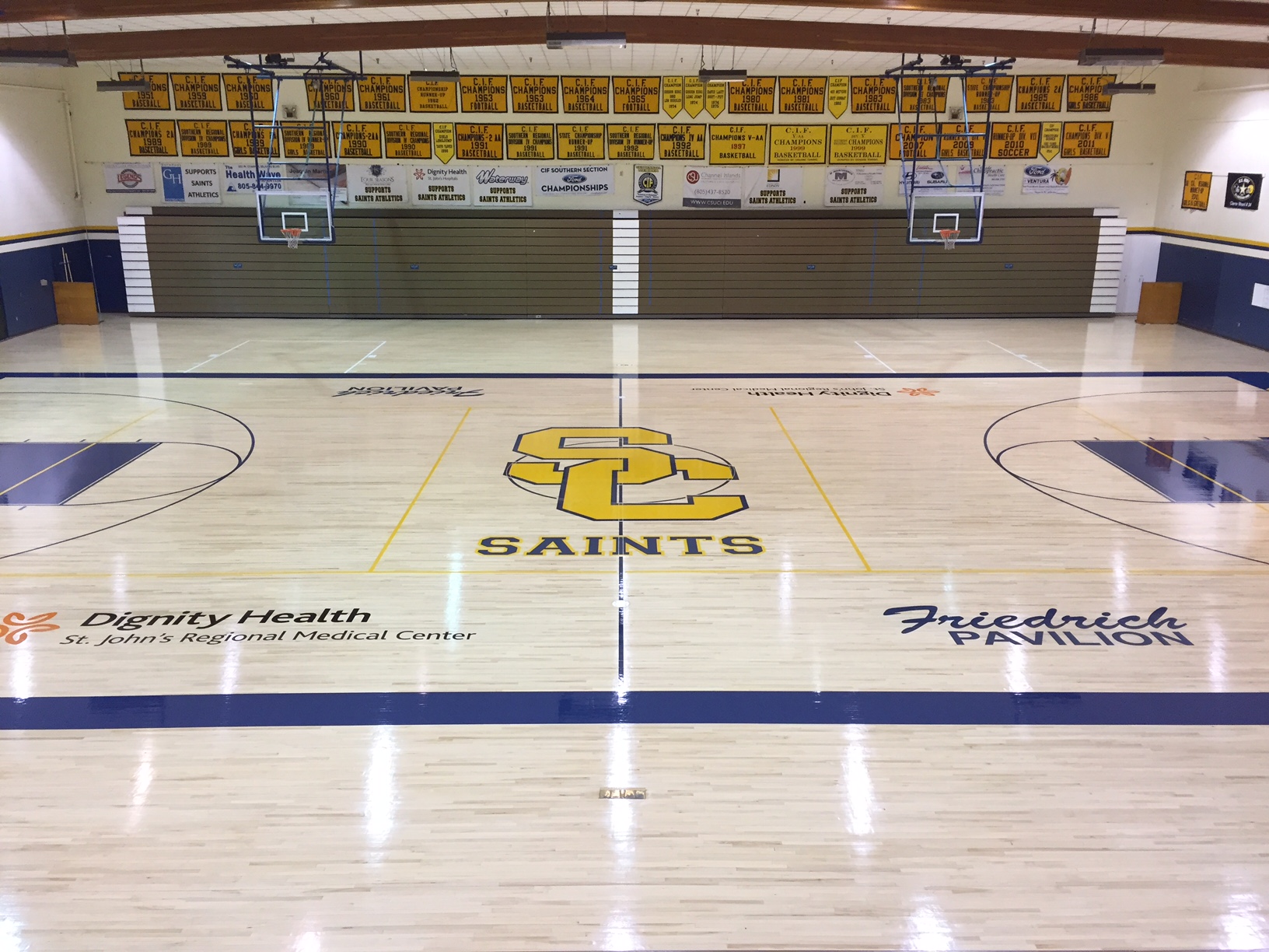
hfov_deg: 61.7
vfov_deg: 48.2
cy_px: 476
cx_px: 634
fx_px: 1063
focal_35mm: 29
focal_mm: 4.15
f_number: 2.2
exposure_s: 1/30
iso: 50
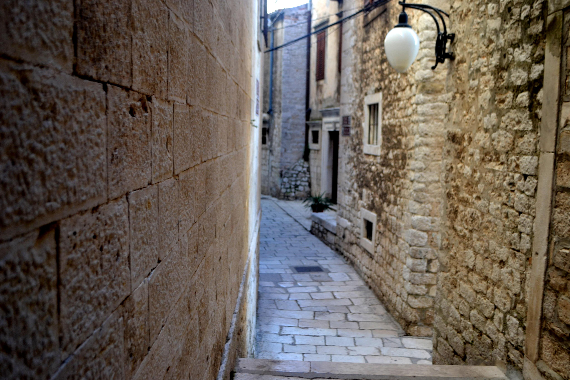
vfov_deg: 40.0
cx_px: 285
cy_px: 190
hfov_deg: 57.2
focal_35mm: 33
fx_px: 522
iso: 450
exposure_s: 1/60
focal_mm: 22
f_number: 4
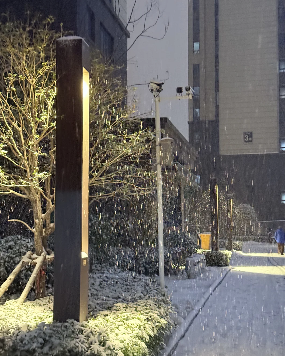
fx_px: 538
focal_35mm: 51
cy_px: 187
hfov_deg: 29.7
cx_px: 143
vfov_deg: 36.7
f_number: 1.78
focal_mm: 6.76
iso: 640
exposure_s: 1/25
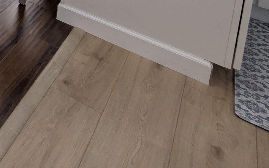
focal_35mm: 43
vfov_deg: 19.5
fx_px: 315
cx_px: -176
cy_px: -155
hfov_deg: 25.5
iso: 51
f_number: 1.7
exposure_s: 1/226
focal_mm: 2.02
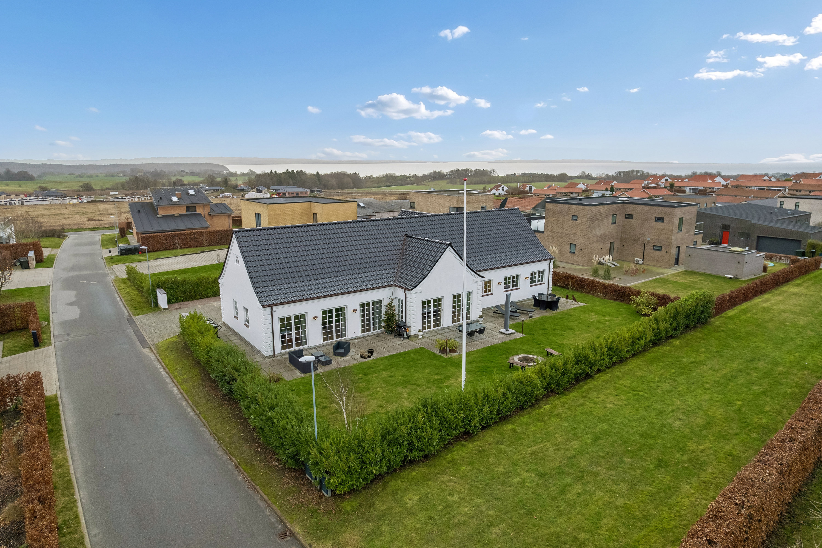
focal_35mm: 22
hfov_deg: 78.6
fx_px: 502
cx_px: 411
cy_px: 274
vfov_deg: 57.2
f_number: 2.8
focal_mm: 8.4
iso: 100
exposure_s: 1/350
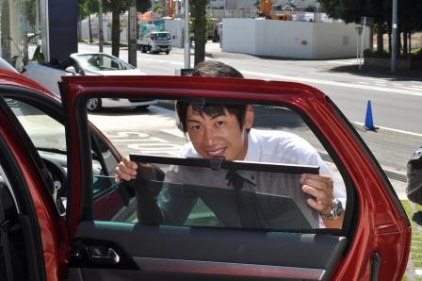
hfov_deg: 37.9
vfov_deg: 25.7
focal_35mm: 52
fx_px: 615
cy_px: 140
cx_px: 211
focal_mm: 35
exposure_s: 1/200
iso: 200
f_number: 11
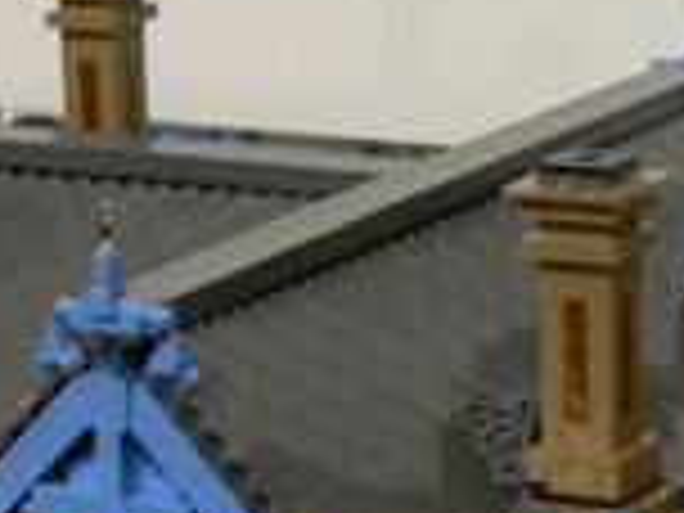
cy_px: 778
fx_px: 3735
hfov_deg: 10.2
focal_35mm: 189
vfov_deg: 7.7
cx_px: -234
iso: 160
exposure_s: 1/30
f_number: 2.8
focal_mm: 6
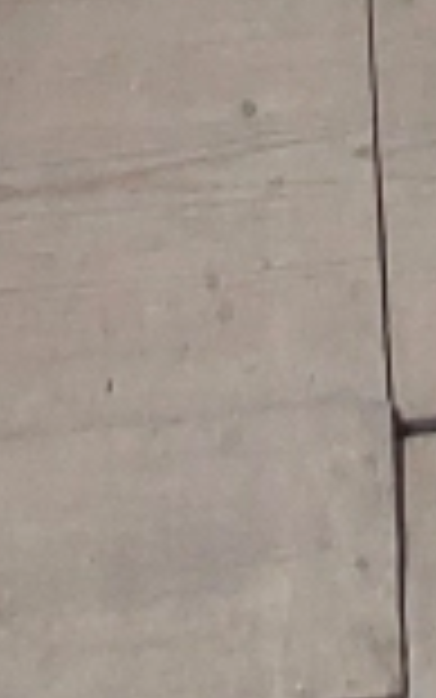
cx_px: 418
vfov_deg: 10.1
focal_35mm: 96
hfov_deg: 13.5
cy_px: -1635
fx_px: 1823
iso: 160
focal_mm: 1.74
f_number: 2.2
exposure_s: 1/50
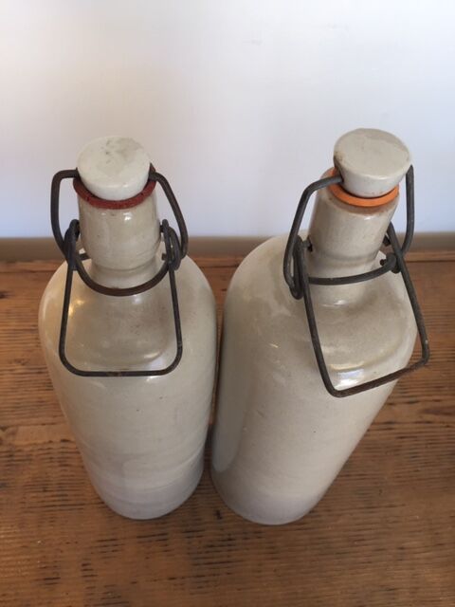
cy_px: 304
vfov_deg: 61.7
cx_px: 228
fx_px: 508
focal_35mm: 29
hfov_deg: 48.2
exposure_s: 1/100
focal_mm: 4.15
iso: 50
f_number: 2.2
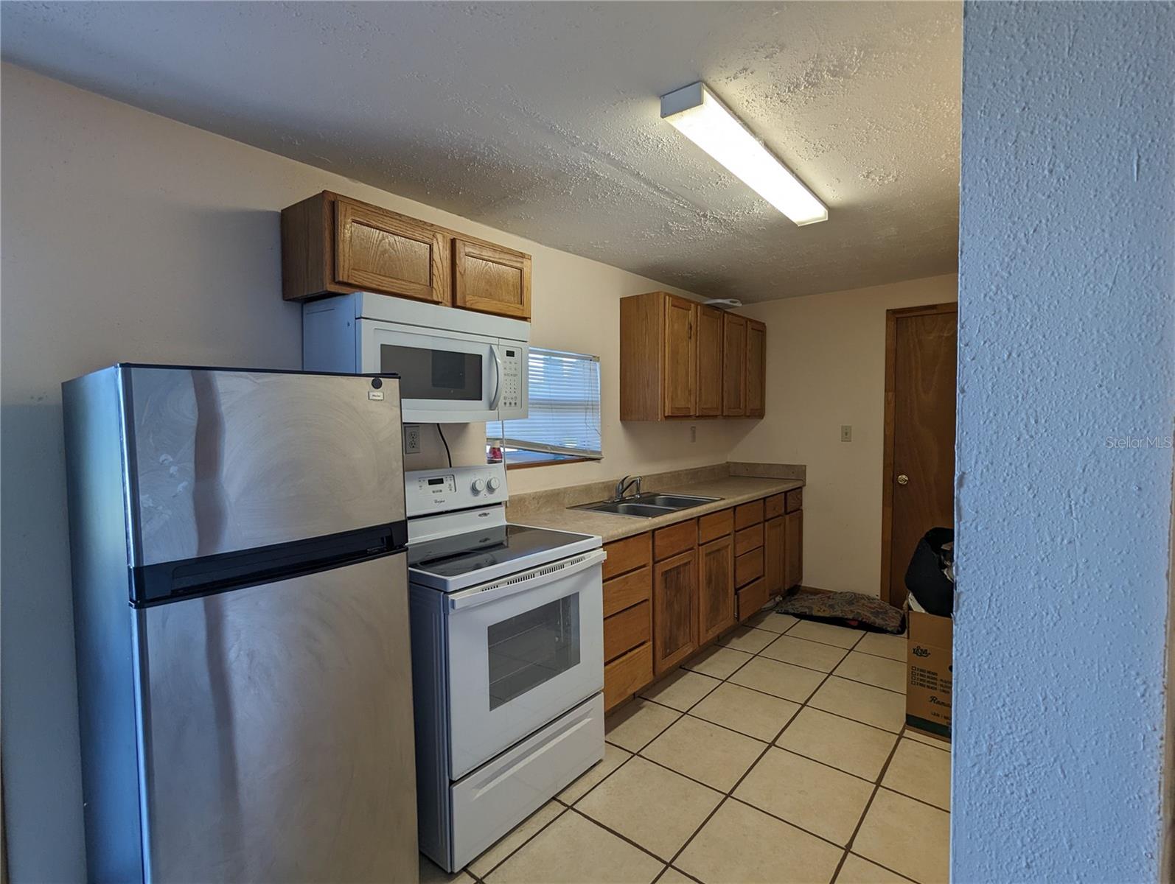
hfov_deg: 94.4
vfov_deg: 78.2
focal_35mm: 16
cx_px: 588
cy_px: 442
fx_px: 544
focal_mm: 2.35
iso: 53
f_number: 2.2
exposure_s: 1/60
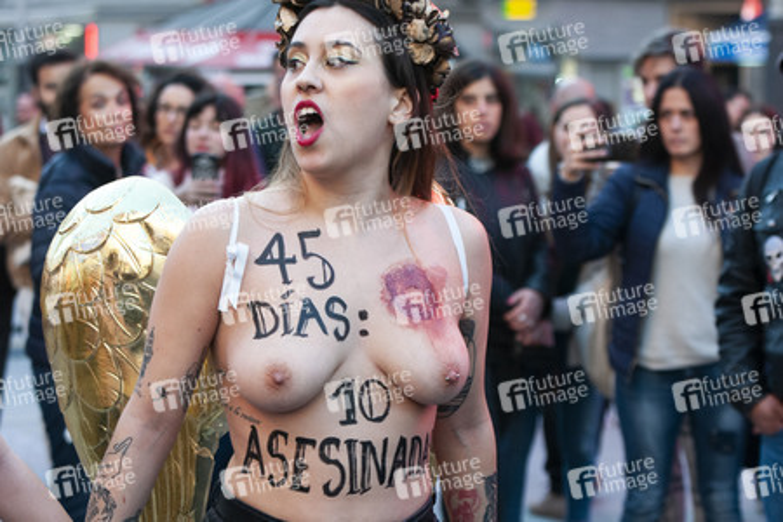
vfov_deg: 13.0
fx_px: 2284
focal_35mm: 105
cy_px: 261
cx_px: 392
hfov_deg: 19.5
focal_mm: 70
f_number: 3.5
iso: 800
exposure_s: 1/250
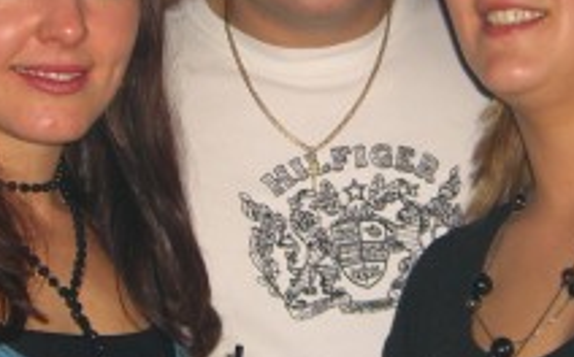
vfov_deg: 11.4
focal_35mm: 114
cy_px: 119
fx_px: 1781
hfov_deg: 18.3
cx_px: 319
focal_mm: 7.9
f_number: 2.8
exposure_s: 1/60
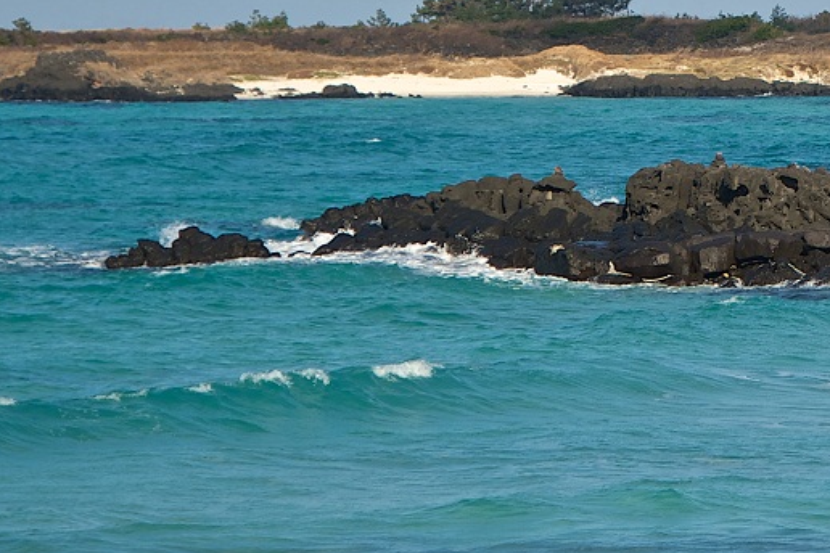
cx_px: 1118
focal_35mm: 321
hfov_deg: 6.4
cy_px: -323
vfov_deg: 4.3
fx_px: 7400
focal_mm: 75
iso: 100
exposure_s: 1/800
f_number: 4
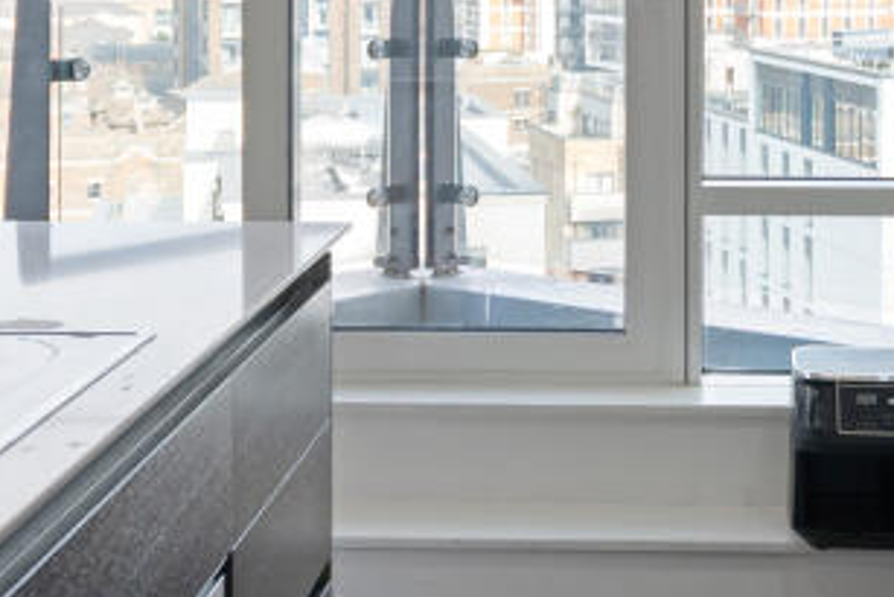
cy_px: 10
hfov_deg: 25.2
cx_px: 623
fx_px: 1988
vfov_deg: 16.7
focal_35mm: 80
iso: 500
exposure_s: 1/125
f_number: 4
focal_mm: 24
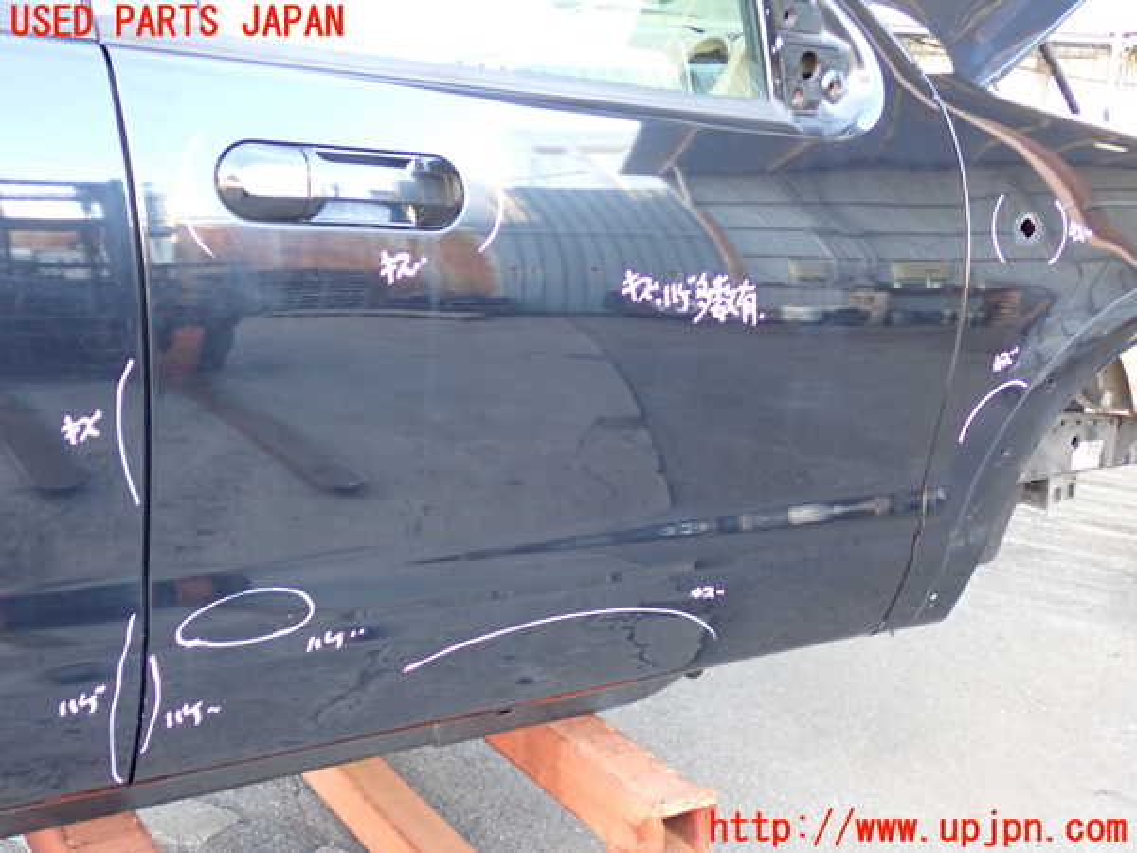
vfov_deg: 35.1
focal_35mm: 41
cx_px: 568
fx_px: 1347
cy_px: 426
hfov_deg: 45.8
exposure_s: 1/40
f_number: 2.8
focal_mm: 7.31
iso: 500
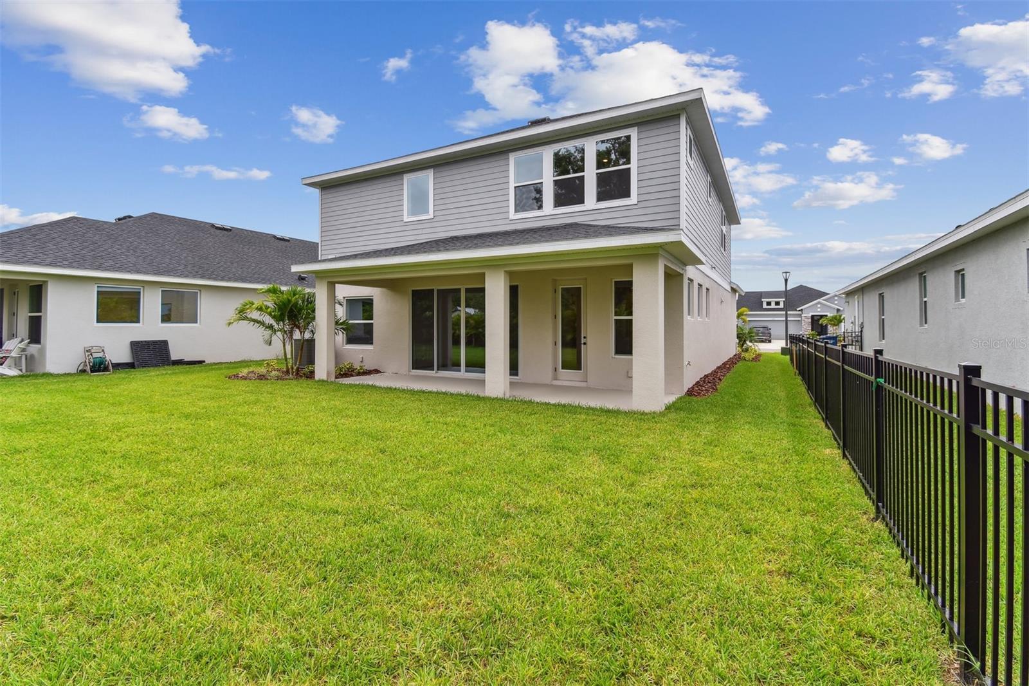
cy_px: 343
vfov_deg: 77.3
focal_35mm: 15
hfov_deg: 100.4
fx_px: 429
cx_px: 514
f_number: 7.1
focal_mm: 10
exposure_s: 1/400
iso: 100
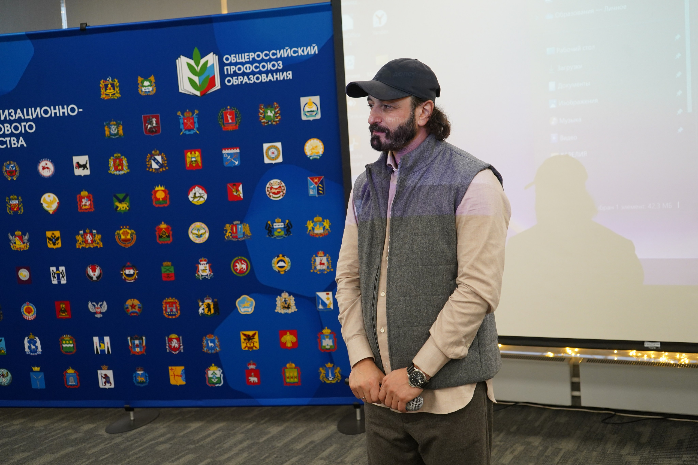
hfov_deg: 45.4
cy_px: 232
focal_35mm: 43
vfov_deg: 31.2
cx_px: 349
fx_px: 834
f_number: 4.5
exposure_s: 1/160
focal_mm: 43
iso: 1600
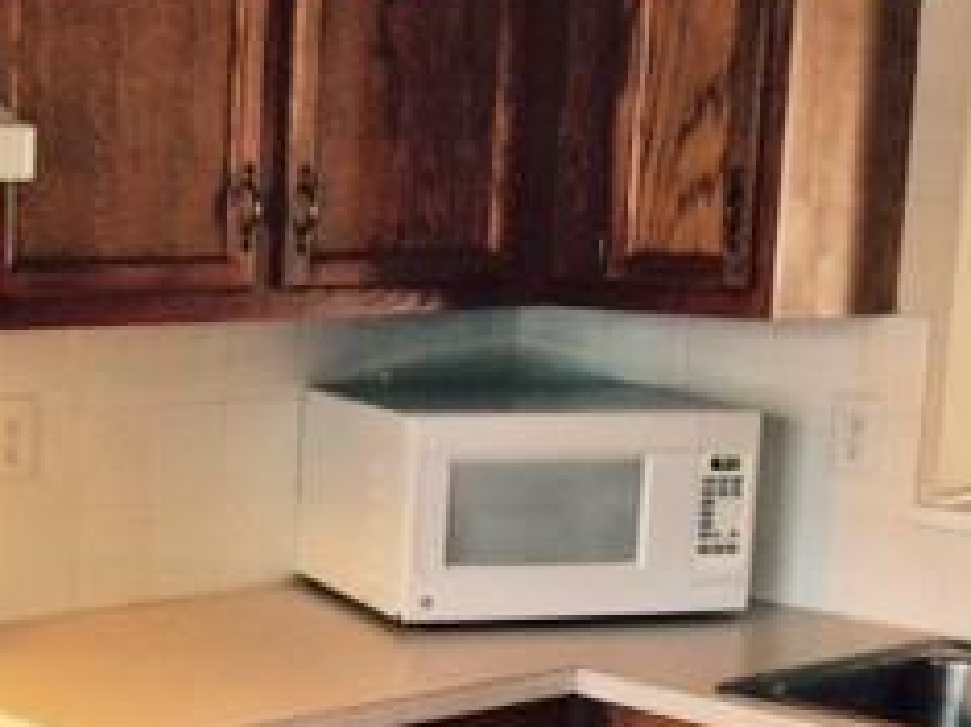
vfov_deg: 18.5
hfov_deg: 23.2
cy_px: 537
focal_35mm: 79
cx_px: -103
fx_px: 2215
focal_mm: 4.15
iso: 64
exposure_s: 1/30
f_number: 2.2
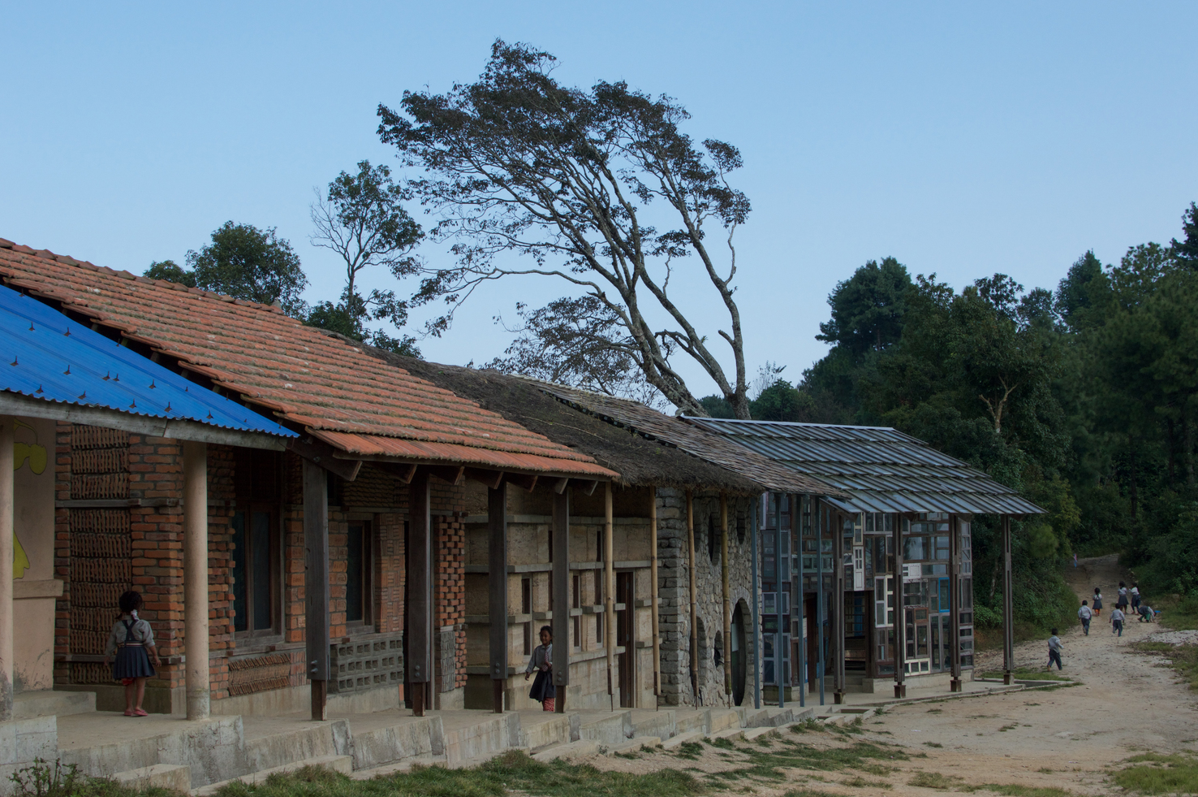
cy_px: 392
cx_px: 607
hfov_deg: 37.2
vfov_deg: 25.2
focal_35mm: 54
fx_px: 1779
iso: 400
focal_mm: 35
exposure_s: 1/250
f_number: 10
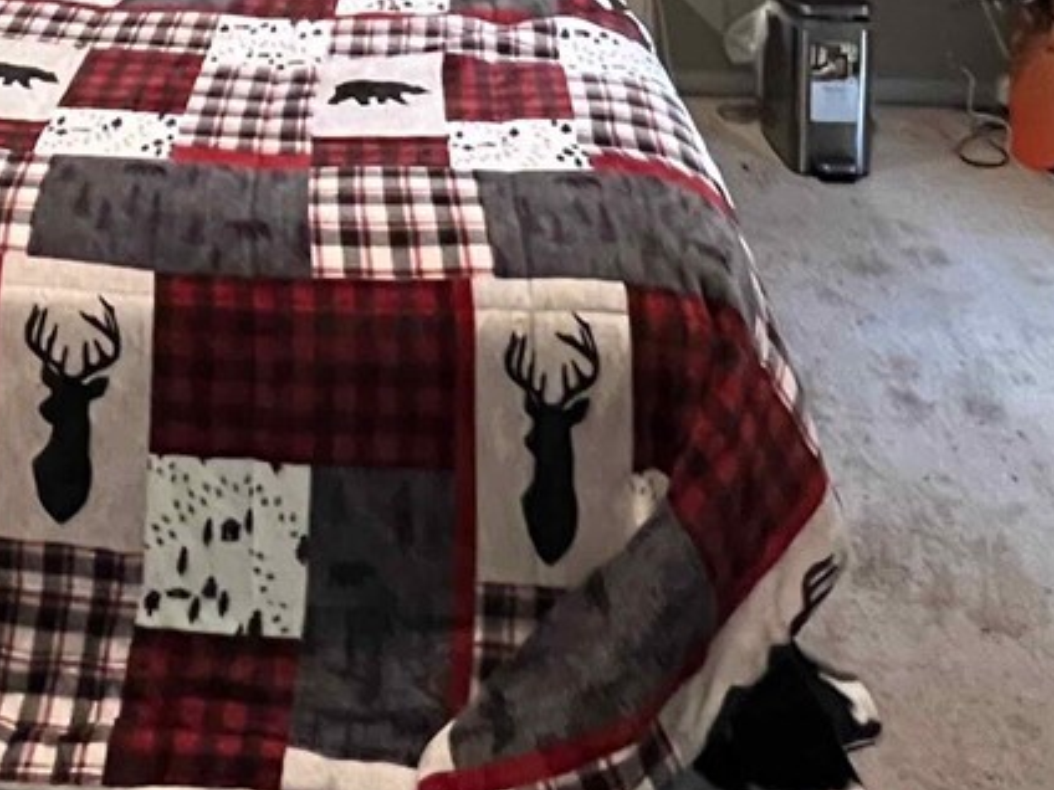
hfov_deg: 36.7
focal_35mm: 49
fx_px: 1492
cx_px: 124
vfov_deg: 23.2
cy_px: -427
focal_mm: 1.57
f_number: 1.8
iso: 800
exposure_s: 1/60
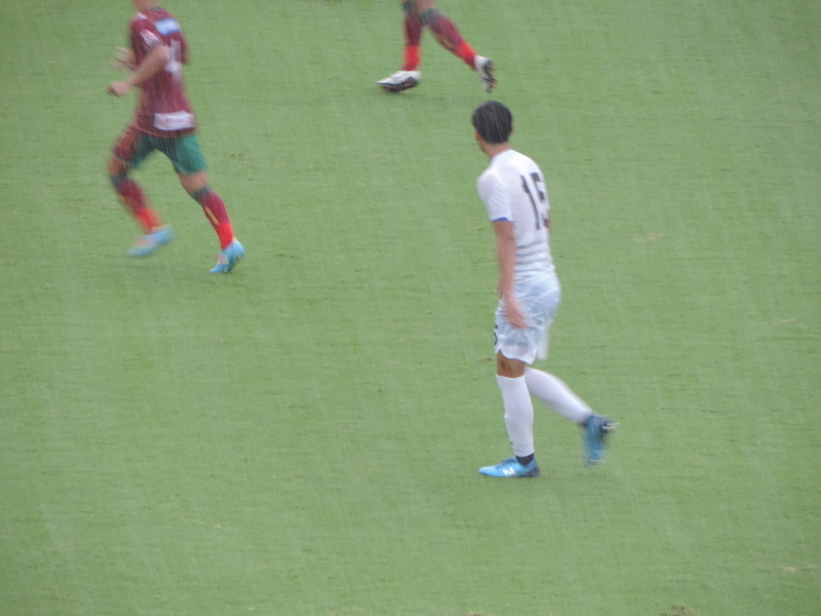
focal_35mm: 600
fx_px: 14230
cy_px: 308
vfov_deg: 2.5
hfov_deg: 3.3
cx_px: 410
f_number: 4.9
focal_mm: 107
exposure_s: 1/60
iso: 720
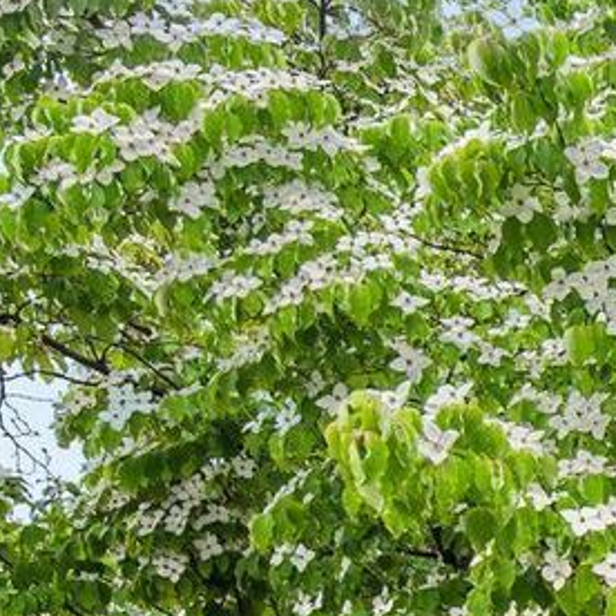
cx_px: 1478
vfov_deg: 18.3
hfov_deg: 13.6
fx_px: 1872
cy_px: 600
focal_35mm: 93
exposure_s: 1/80
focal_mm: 21
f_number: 8
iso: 200
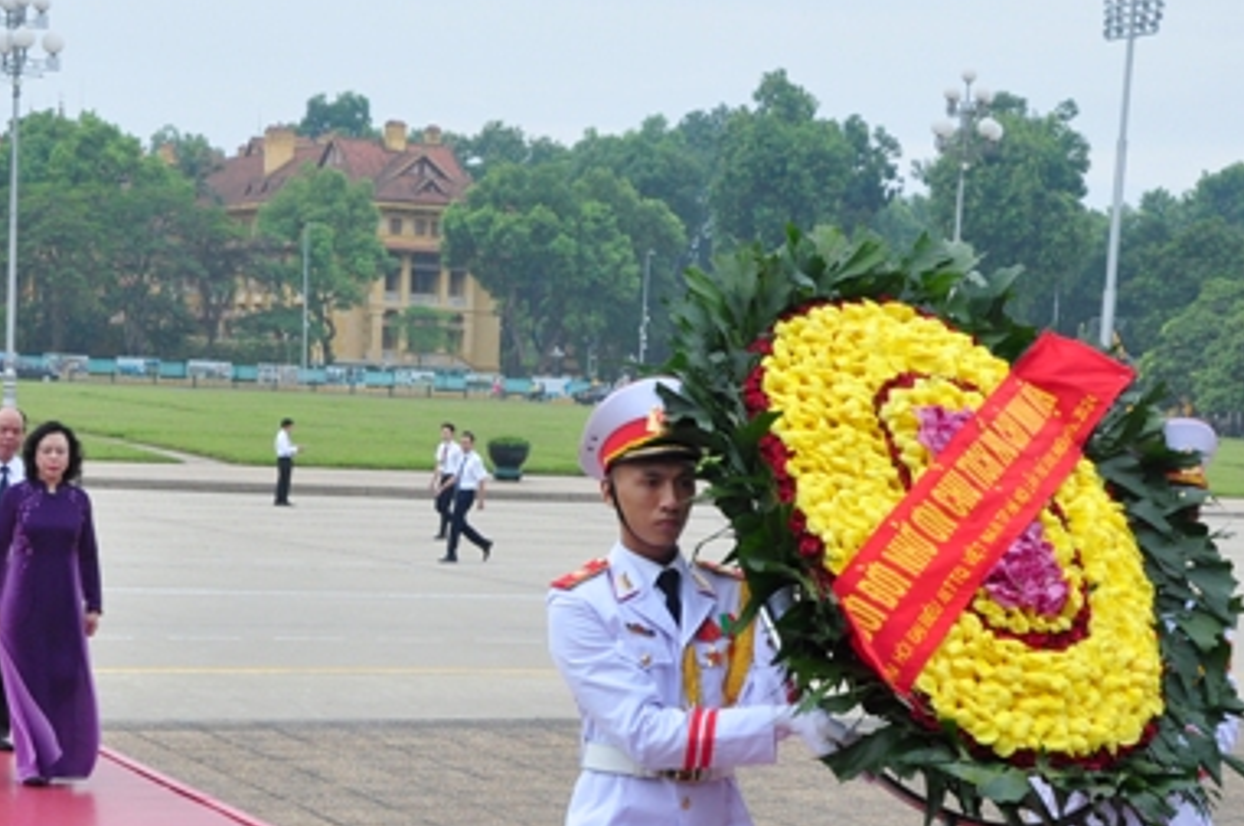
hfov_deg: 26.3
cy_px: 712
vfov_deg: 17.5
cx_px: 527
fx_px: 2657
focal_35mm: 77
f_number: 10
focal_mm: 26
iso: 500
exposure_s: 1/200
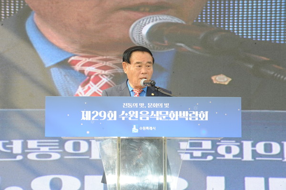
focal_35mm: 200
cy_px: 95
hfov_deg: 10.3
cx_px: 143
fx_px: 1588
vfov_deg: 6.9
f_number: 11
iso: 800
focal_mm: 200
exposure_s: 1/125
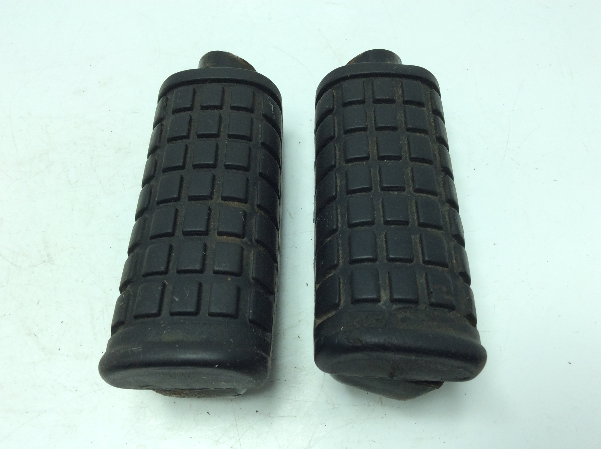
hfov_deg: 56.9
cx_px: 300
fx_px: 555
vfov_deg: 44.1
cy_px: 224
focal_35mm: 32
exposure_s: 1/302
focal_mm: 3.3
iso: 32
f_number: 2.4
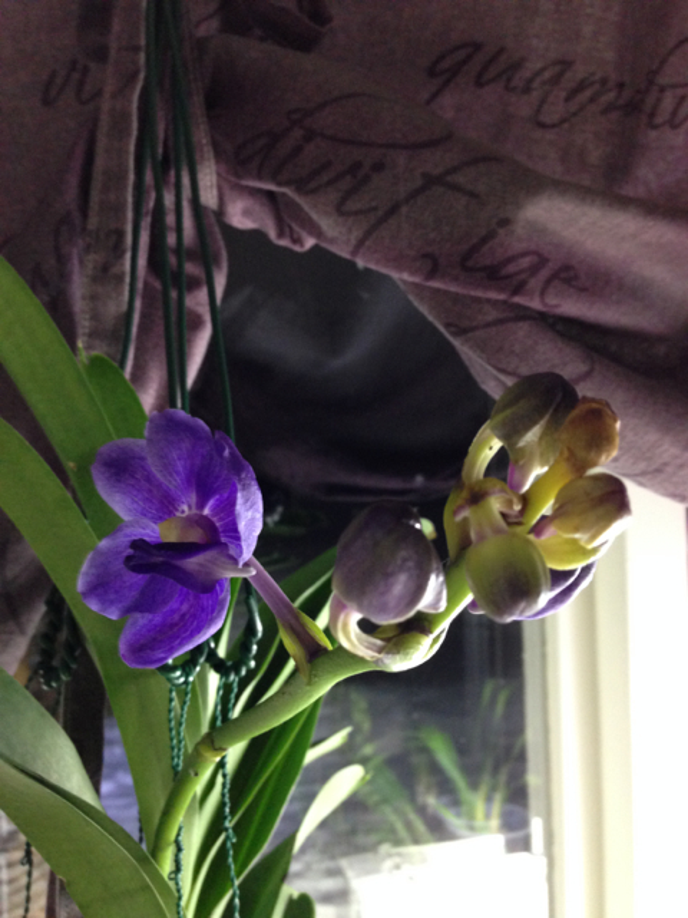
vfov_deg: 55.4
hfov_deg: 42.9
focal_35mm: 33
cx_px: 344
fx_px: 875
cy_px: 459
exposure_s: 1/20
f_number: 2.4
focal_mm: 4.12
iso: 250
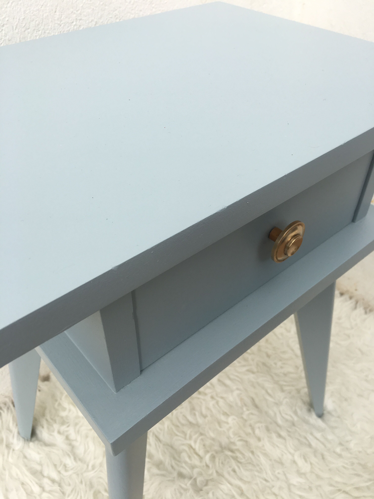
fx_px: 418
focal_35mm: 29
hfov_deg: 48.2
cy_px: 250
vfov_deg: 61.7
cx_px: 187
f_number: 2.2
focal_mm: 4.15
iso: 25
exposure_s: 1/455
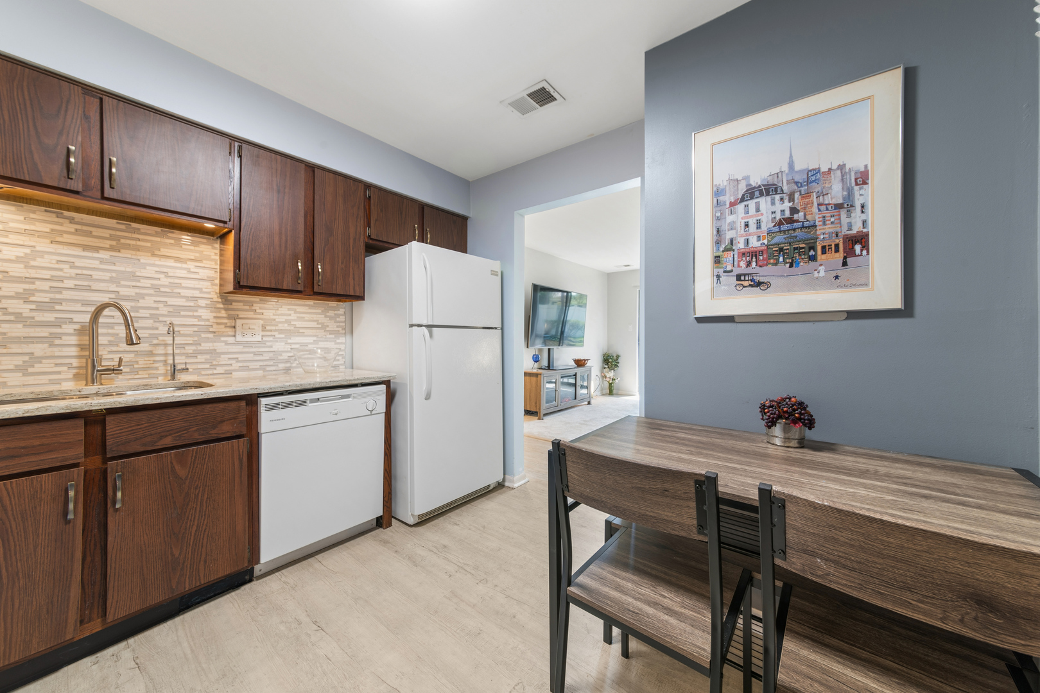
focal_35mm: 12
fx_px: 347
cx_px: 520
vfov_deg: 90.0
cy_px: 346
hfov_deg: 112.6
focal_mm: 12
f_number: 10
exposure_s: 1/1.67
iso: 160
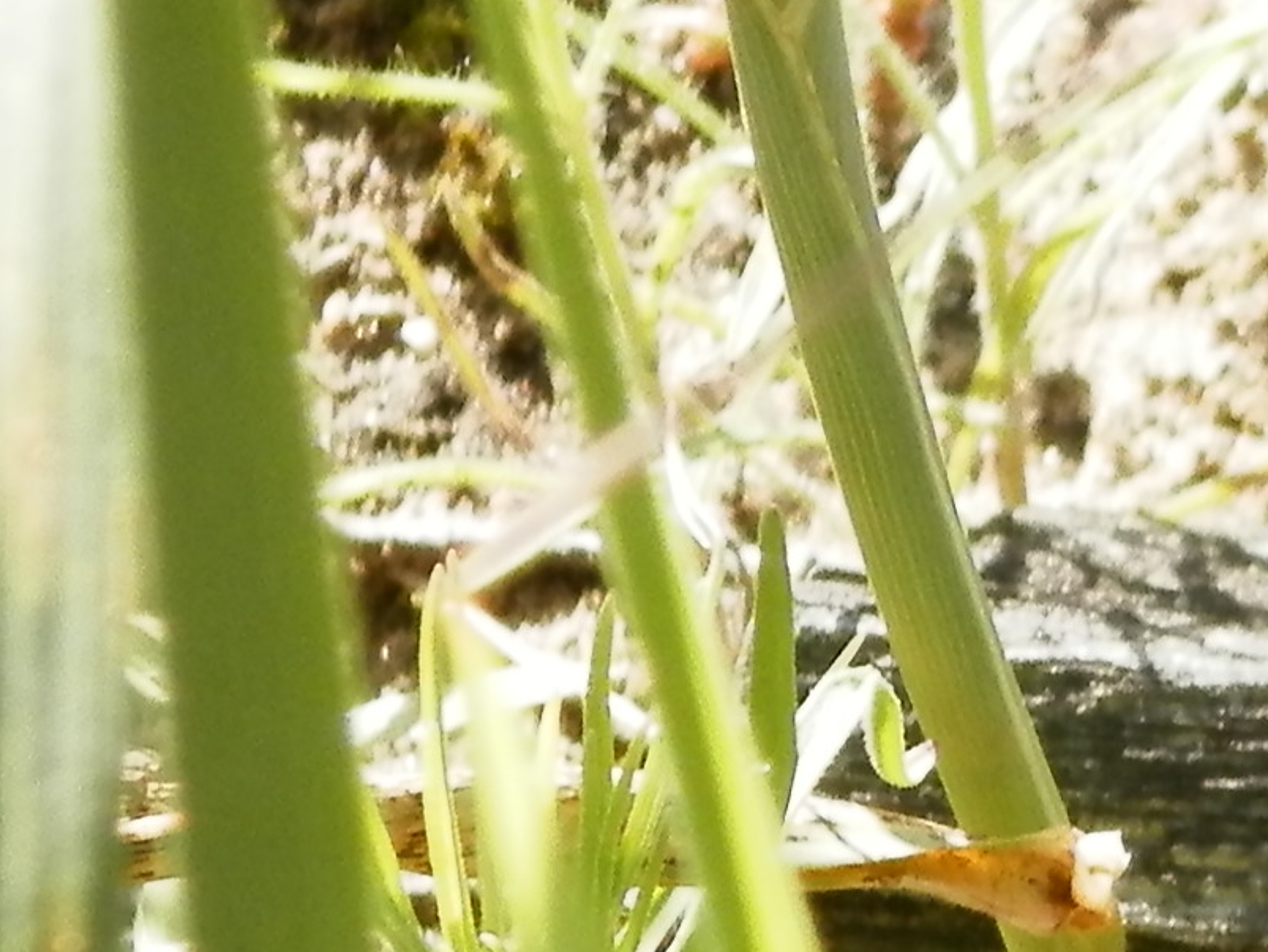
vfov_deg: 2.4
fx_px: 22281
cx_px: 3616
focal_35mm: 608
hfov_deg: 3.2
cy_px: 182
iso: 100
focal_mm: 19
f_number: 4.5
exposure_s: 1/160
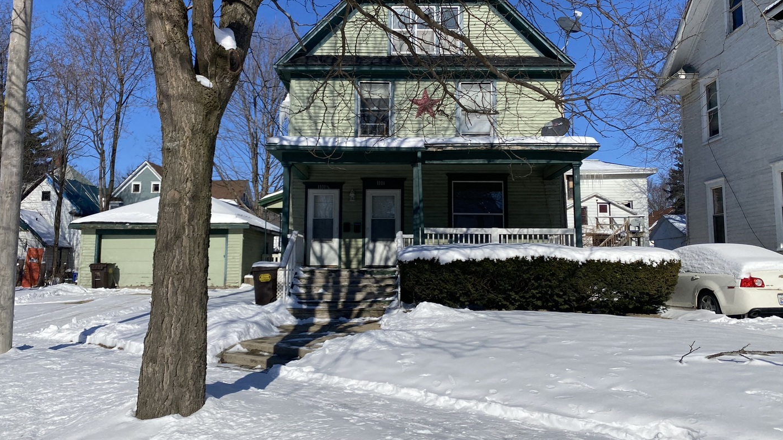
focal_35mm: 29
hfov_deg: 66.1
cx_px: 398
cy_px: 197
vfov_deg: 40.1
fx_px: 602
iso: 32
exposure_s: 1/7692
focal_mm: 4.25
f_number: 1.8
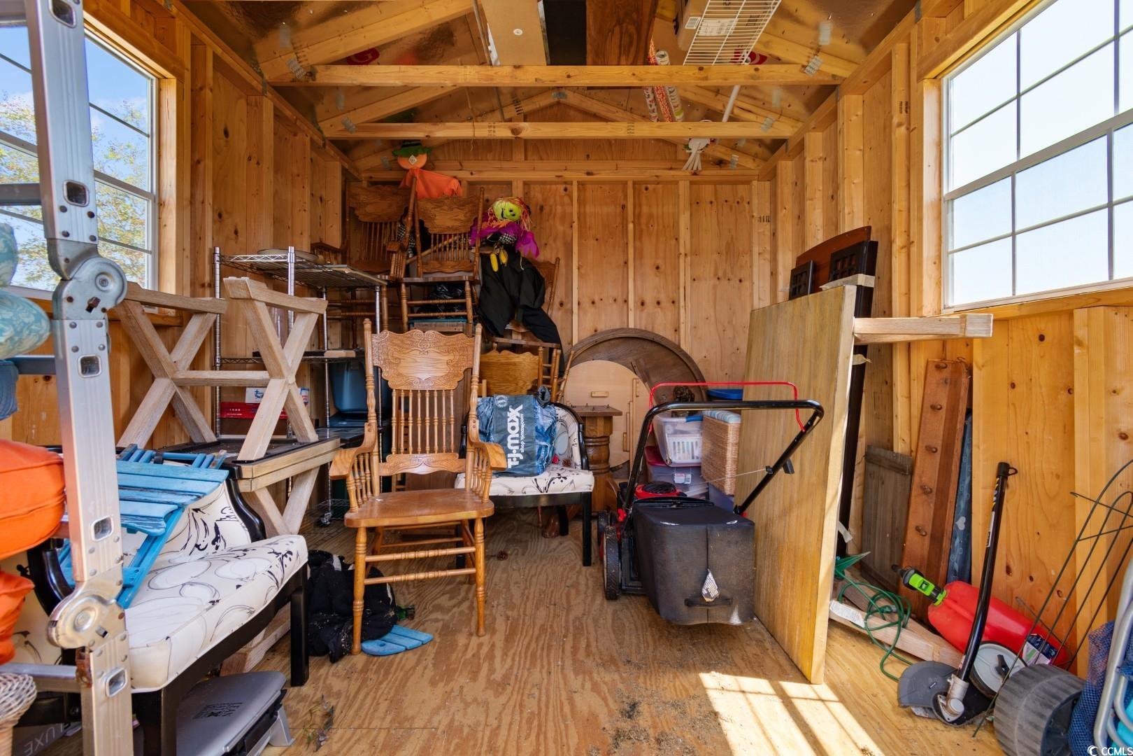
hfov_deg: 100.4
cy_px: 378
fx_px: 472
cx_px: 566
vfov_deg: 77.3
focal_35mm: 15
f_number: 4.5
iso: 100
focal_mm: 10
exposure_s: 1/13
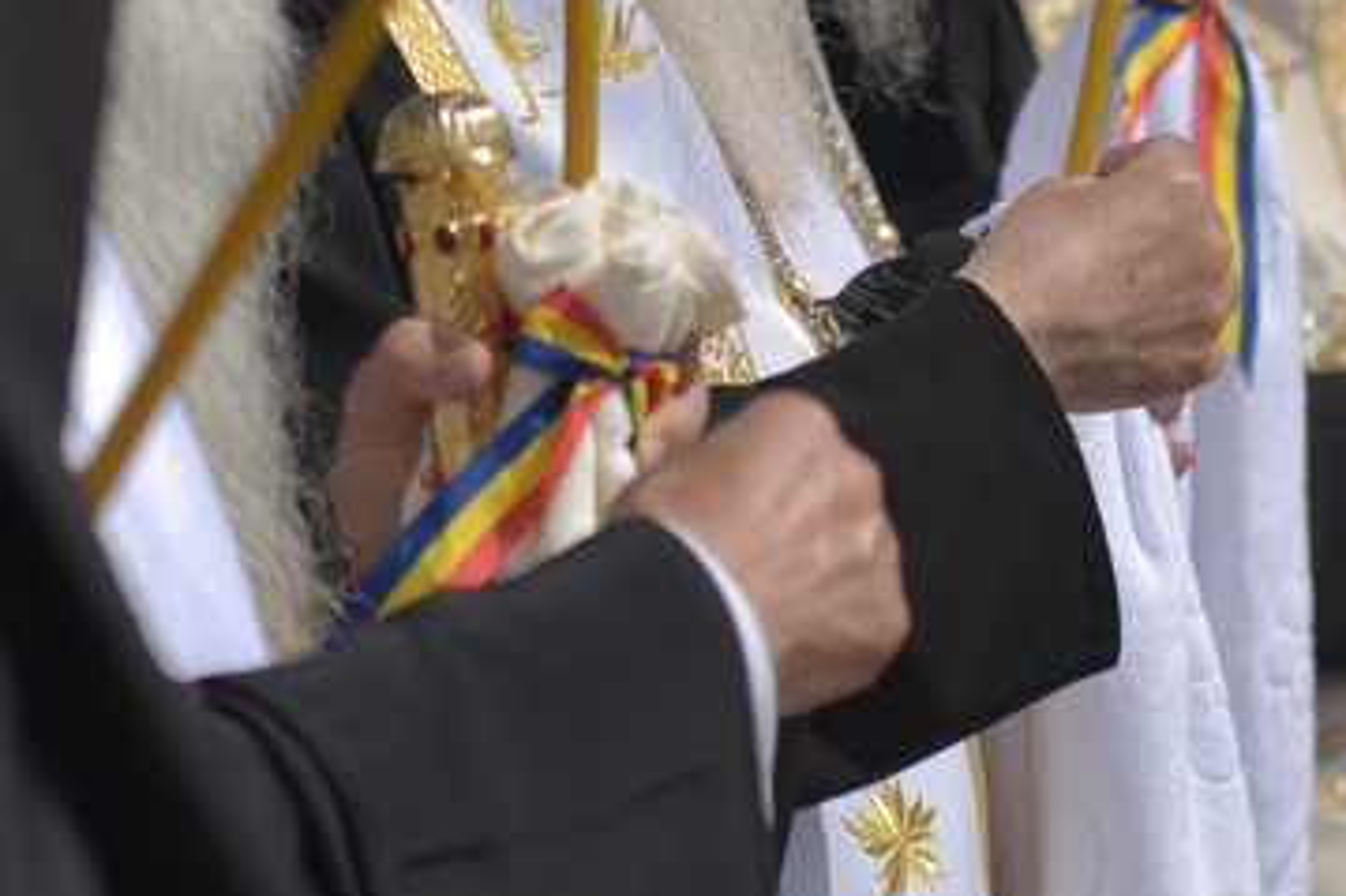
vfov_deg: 4.9
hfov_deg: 7.4
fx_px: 10464
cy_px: -193
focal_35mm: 280
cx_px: 591
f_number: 2.8
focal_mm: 70
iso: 100
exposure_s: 1/4000
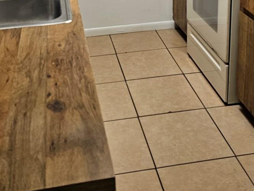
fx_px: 404
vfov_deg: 24.4
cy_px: -29
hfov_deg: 34.9
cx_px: 129
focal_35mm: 55
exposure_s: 1/120
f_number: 1.7
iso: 250
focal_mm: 6.3
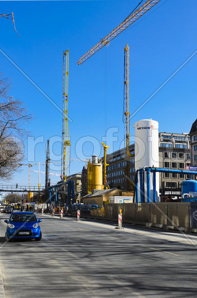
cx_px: 98
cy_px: 149
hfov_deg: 31.7
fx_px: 346
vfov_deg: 46.5
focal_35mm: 42
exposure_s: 1/350
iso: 100
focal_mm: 28
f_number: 6.7
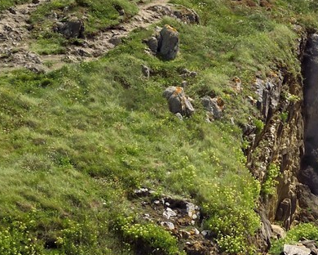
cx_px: 640
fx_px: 1449
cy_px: 119
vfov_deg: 10.0
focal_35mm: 154
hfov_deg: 11.3
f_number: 11
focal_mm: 40
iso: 200
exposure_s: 1/400
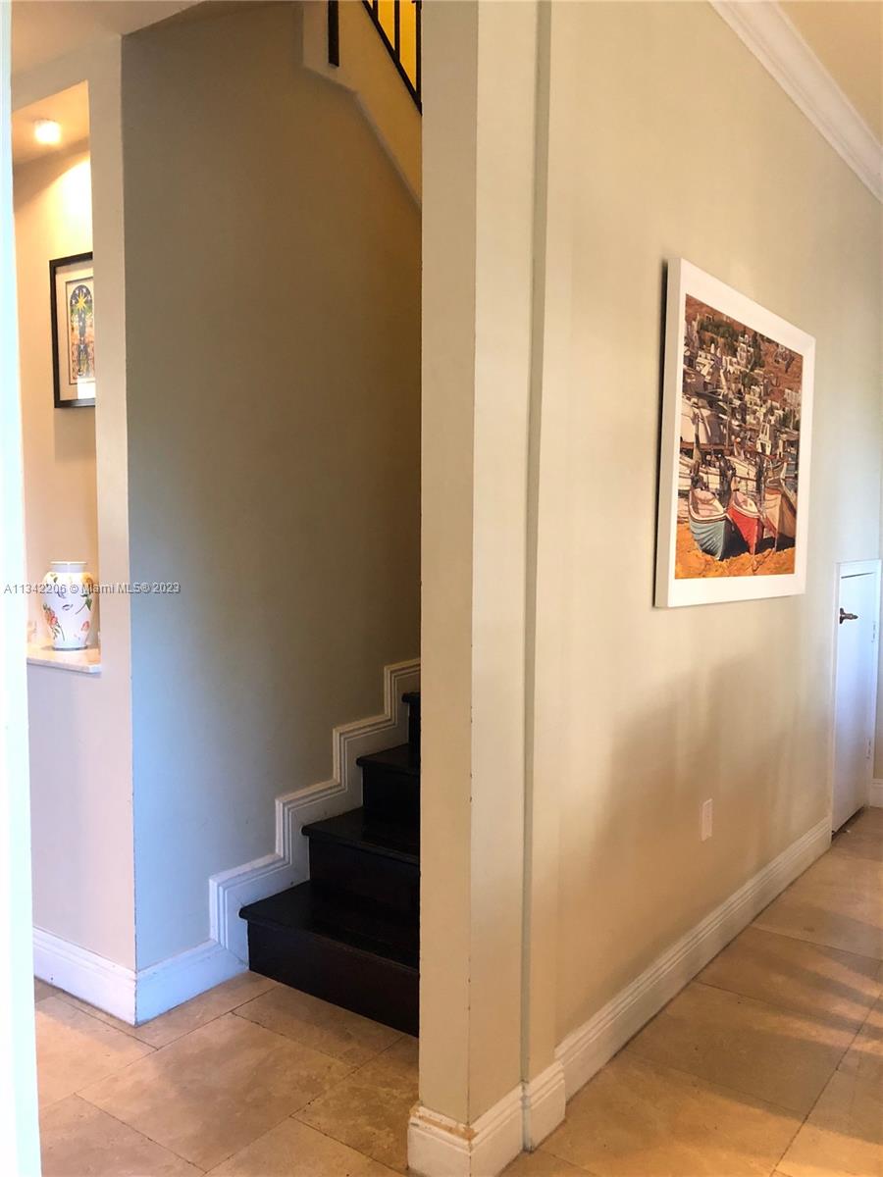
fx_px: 986
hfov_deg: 48.2
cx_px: 442
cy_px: 588
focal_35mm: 29
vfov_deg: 61.7
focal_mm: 3.99
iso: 100
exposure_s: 1/15
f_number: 1.8
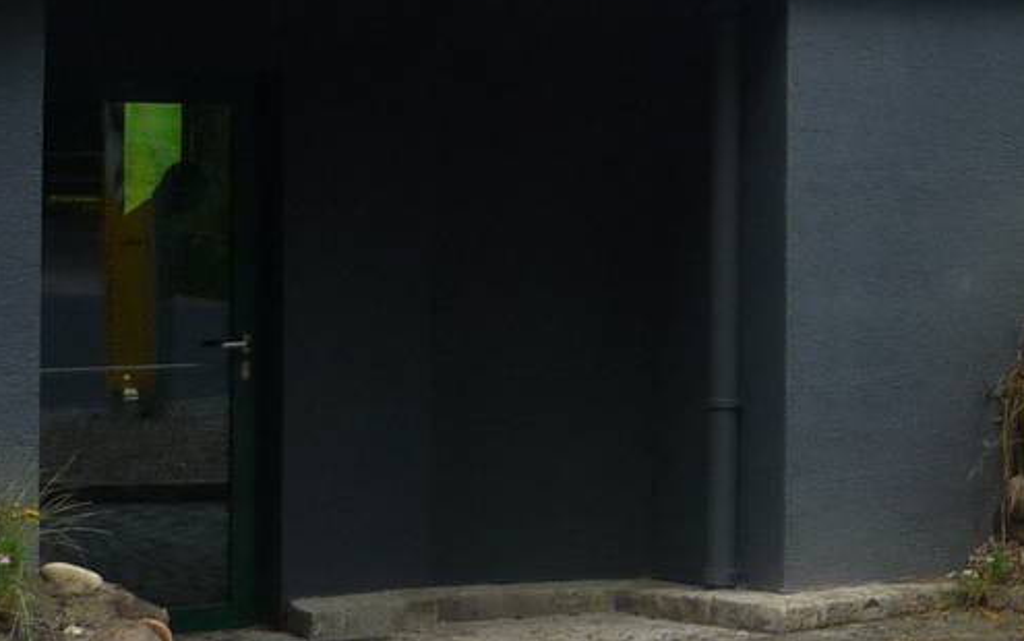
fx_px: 3155
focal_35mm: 113
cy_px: 149
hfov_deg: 17.4
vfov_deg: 11.6
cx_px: 1314
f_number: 2.8
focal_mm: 5.5
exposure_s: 1/200
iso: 100
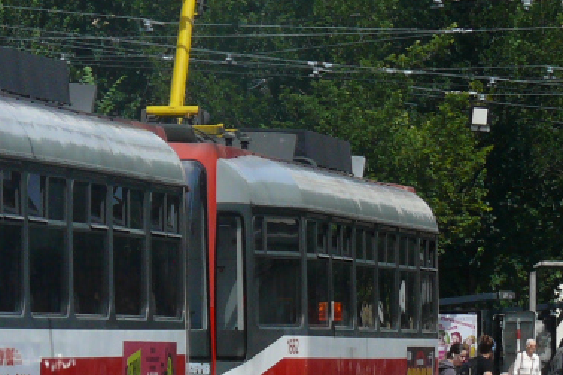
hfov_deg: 5.0
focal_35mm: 408
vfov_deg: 3.4
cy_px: 26
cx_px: -170
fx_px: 6380
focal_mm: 24.1
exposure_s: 1/500
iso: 100
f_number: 6.3
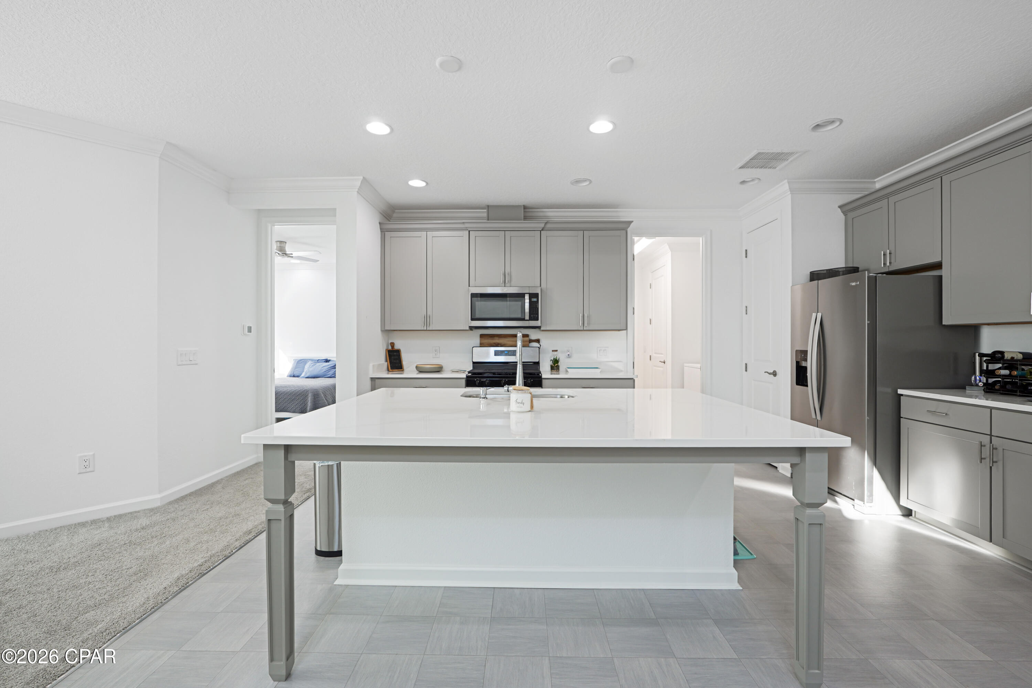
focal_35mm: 15
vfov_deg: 77.3
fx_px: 430
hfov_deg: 100.4
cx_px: 516
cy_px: 344
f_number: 5.6
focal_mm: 10
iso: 100
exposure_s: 1/5
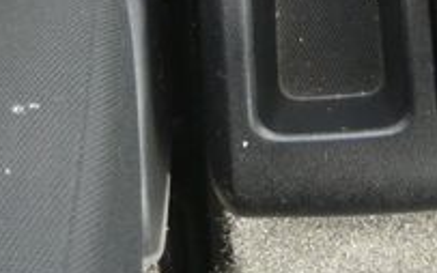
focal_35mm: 139
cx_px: 310
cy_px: -412
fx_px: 1656
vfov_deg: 8.5
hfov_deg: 15.0
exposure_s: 1/125
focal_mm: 10
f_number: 3.5
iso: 400
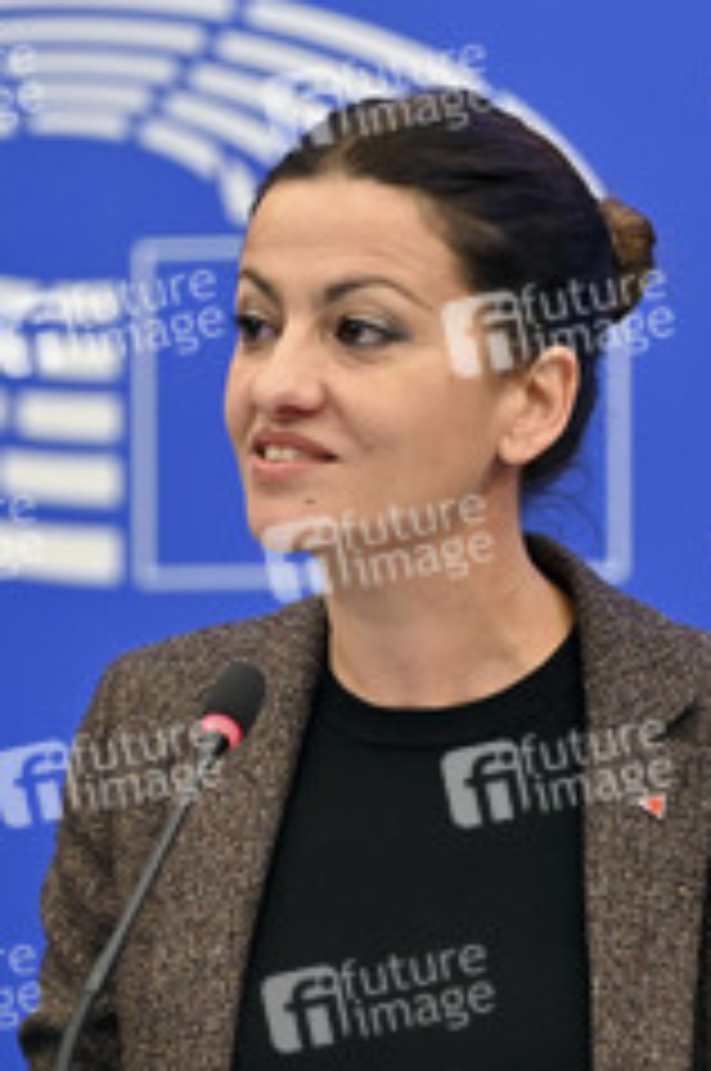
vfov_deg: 7.0
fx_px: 8735
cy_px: 662
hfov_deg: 4.7
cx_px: 439
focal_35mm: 294
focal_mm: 155
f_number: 2.8
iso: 640
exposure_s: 1/160
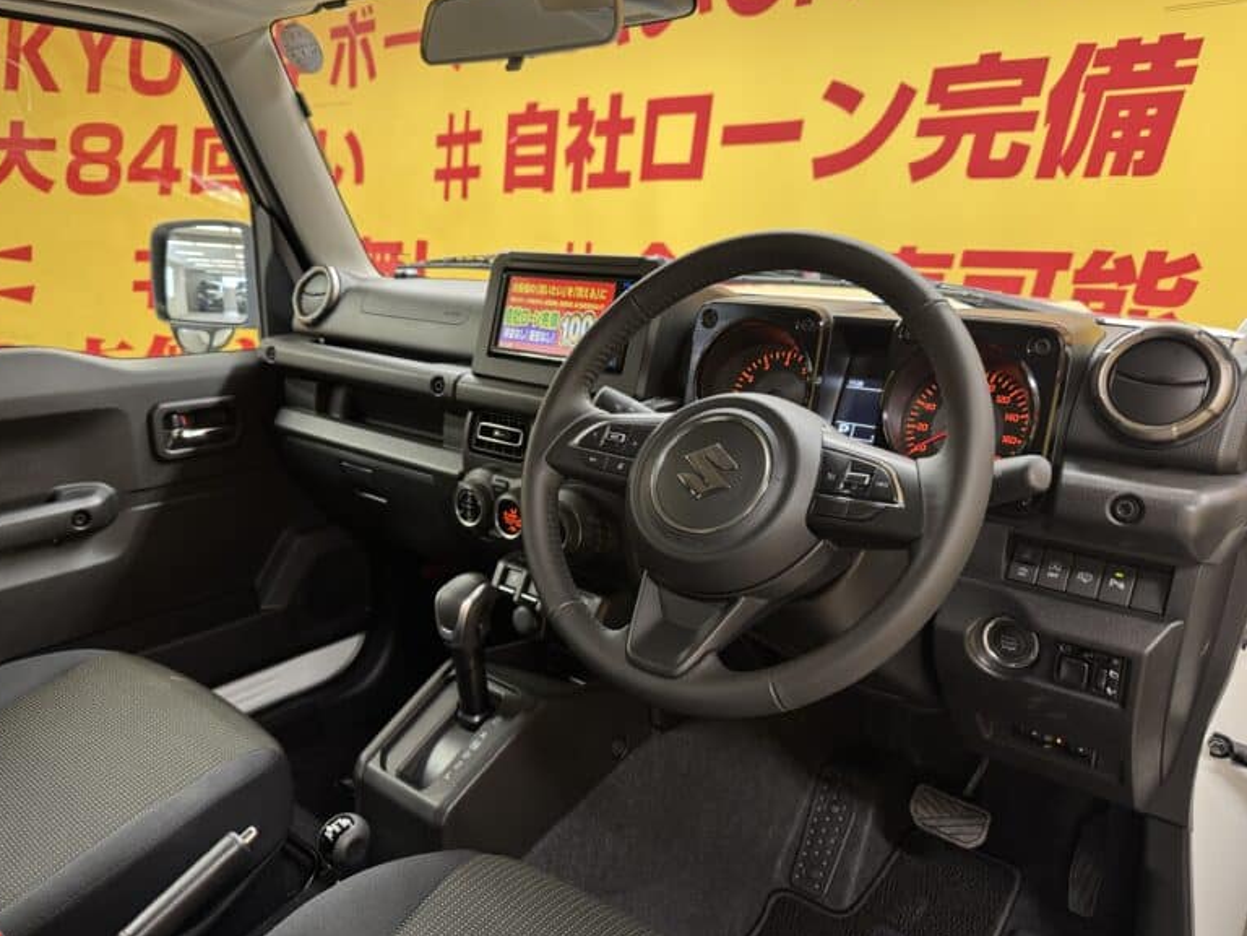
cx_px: 599
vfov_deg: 54.9
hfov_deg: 69.4
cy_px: 468
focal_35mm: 25
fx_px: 901
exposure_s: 1/50
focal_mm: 6.76
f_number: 1.78
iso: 200
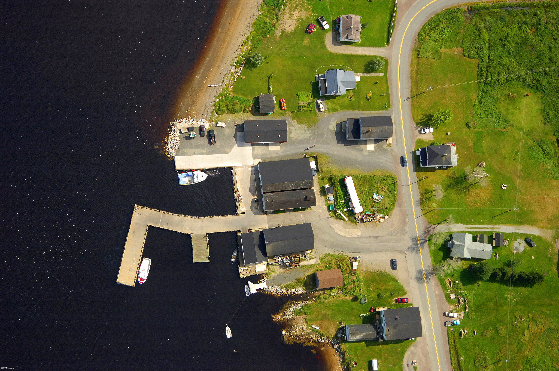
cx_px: 280
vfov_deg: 17.4
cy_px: 186
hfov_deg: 26.0
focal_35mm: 78
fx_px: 1210
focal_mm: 52
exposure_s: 1/1000
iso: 400
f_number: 6.7
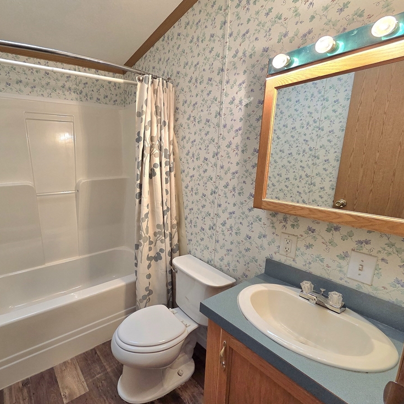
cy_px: 204
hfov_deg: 84.6
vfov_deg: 87.4
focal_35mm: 16
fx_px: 211
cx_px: 137
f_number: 2.2
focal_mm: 2.2
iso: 250
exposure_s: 1/120
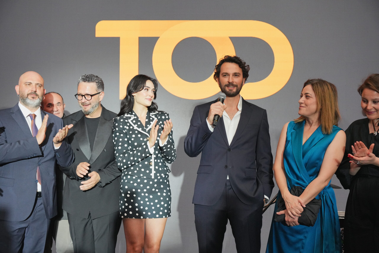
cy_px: 126
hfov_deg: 46.3
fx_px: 443
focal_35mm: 42
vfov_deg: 31.8
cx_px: 190
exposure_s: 1/200
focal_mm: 42.1
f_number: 4
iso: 2500
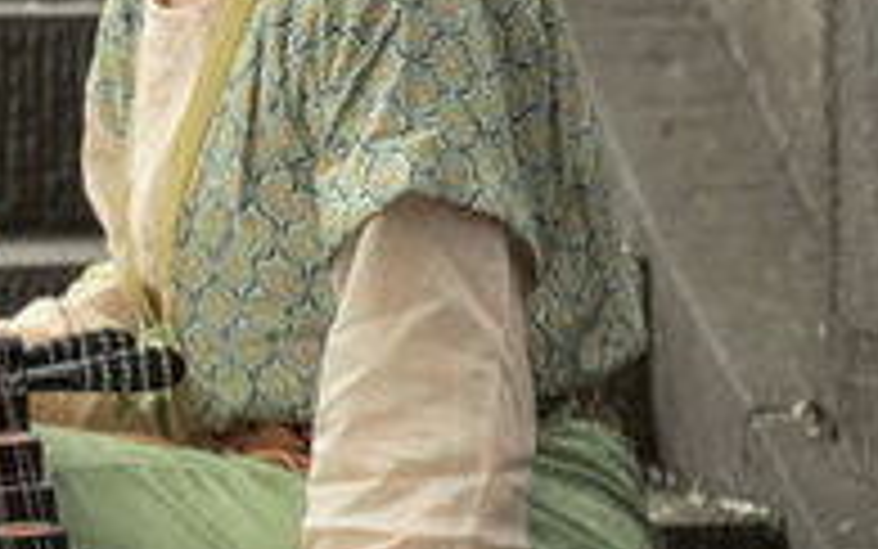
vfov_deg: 3.4
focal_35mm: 385
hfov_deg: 5.4
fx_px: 9215
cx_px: 1382
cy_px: 536
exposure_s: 1/400
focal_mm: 70
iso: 100
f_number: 2.8
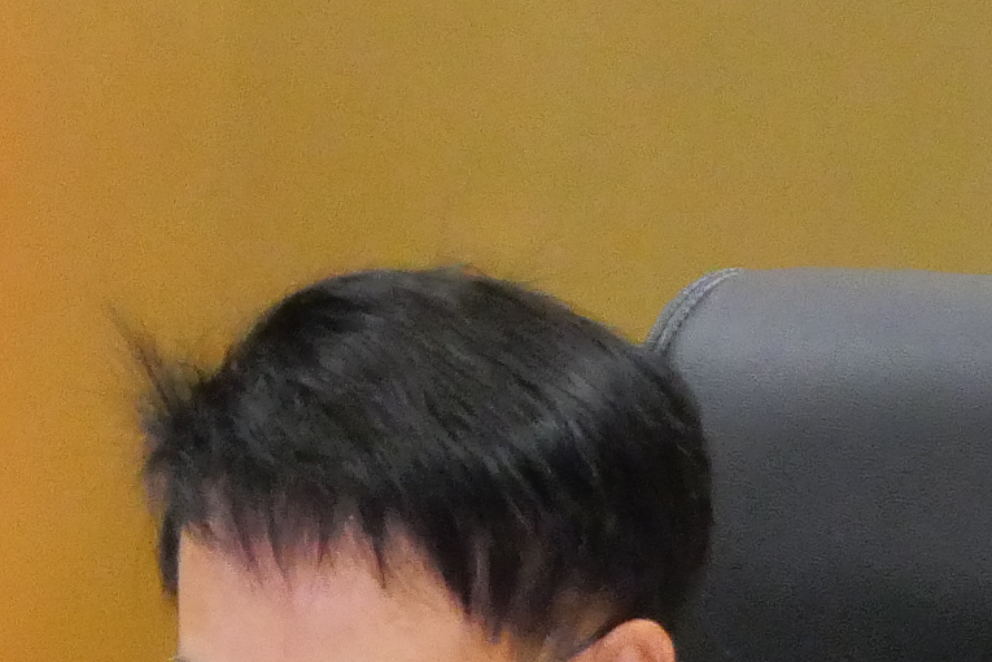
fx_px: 9098
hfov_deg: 6.1
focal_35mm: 330
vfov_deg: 4.2
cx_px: -820
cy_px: 560
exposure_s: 1/50
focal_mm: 33
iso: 3200
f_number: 5.1
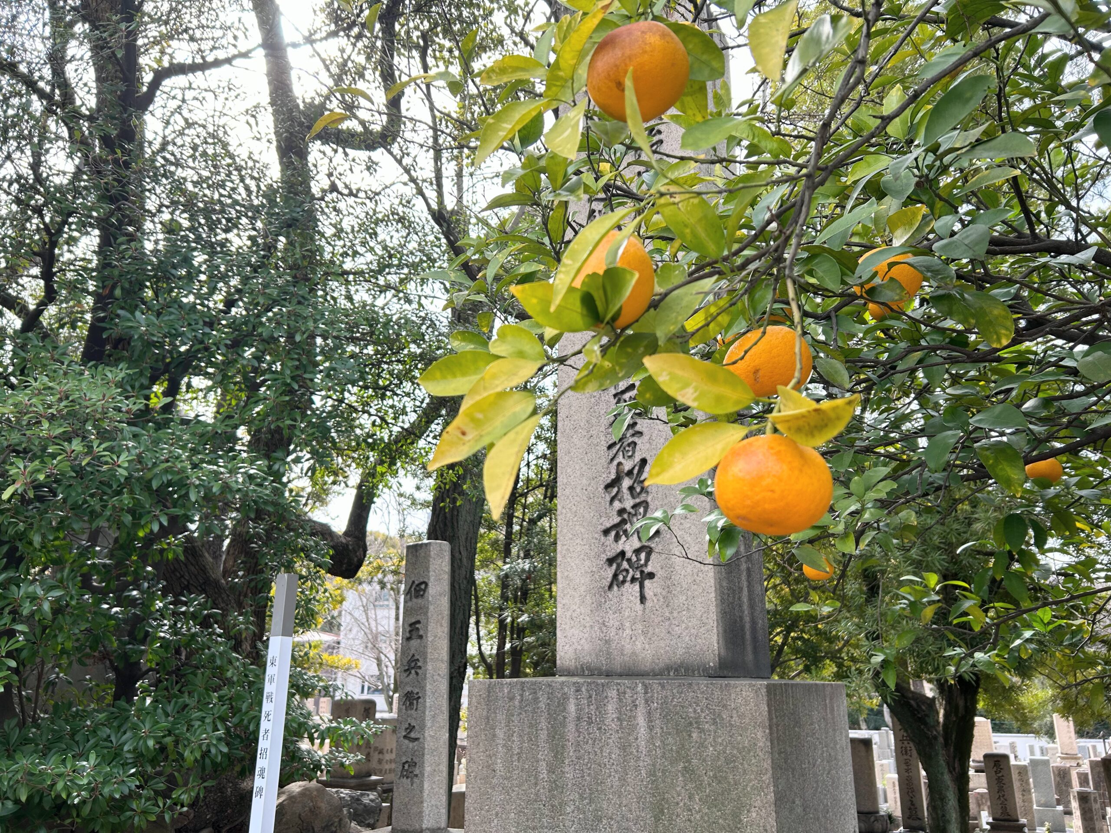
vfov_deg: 53.1
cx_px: 556
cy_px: 416
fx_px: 834
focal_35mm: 26
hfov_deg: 67.3
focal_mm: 5.7
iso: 50
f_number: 1.5
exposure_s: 1/654
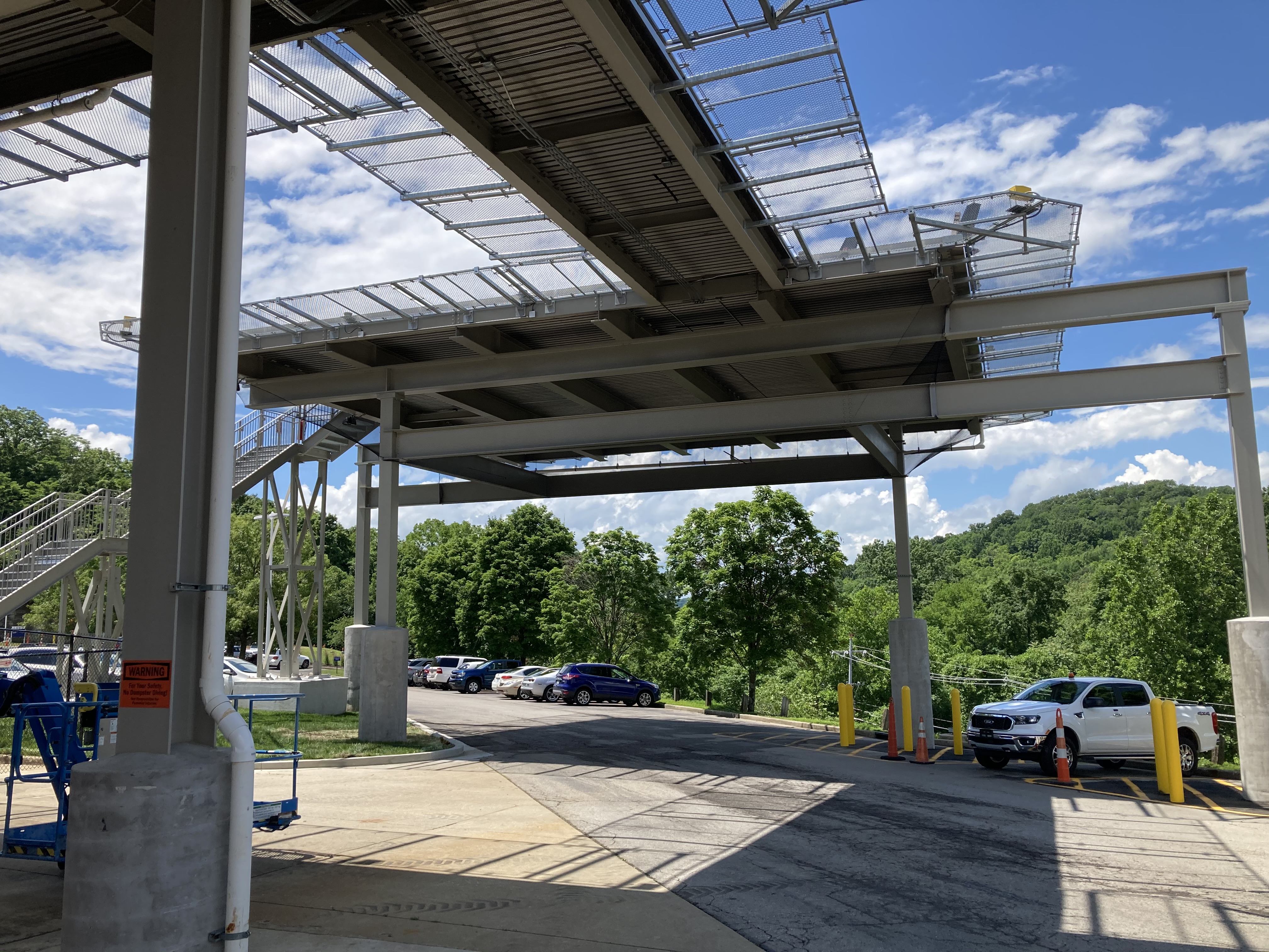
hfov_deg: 63.4
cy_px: 476
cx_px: 634
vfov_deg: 49.7
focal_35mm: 28
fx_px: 1026
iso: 20
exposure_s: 1/1715
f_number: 1.8
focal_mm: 3.99
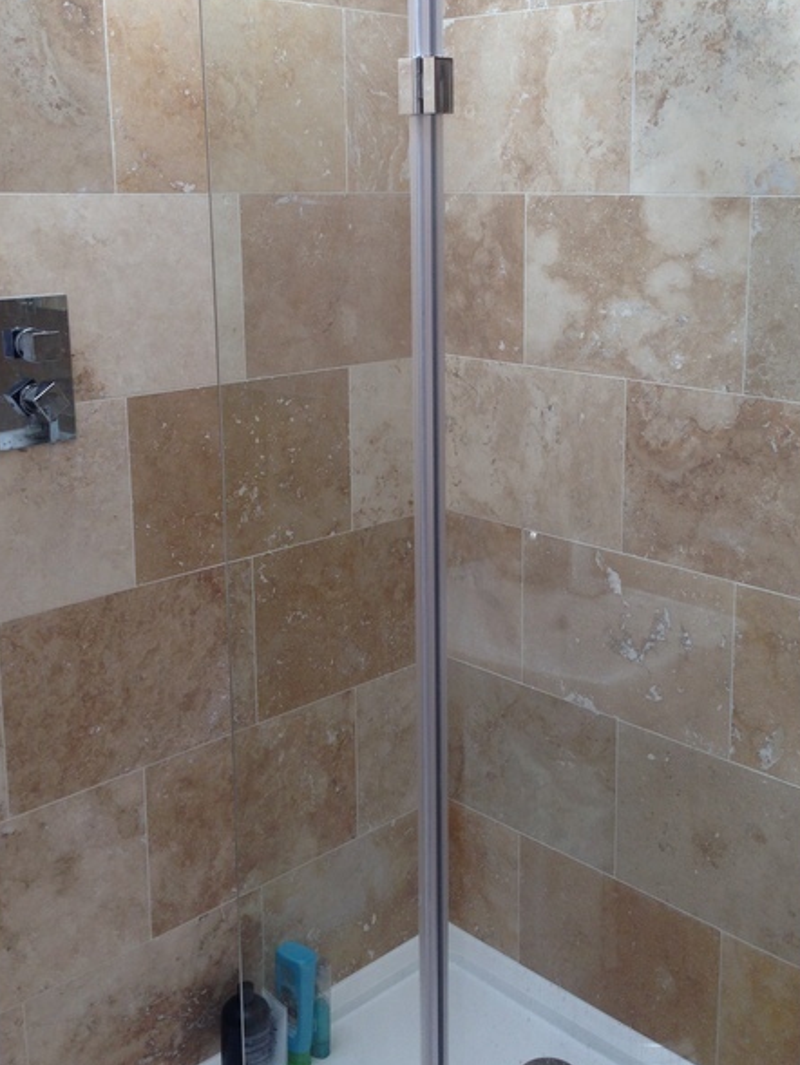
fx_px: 1325
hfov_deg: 33.5
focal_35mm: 43
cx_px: 476
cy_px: 436
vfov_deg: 43.7
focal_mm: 4.12
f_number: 2.4
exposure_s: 1/40
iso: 50
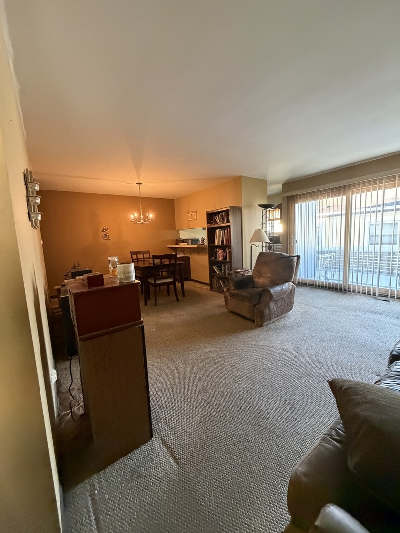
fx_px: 216
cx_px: 200
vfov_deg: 102.1
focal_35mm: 14
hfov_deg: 85.7
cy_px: 266
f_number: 2.2
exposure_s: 1/60
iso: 640
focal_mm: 2.22
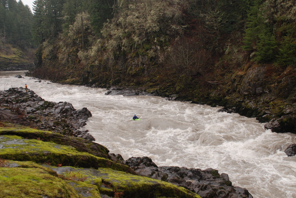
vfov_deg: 32.7
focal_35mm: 41
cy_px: 108
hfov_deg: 47.3
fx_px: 338
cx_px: 165
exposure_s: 1/160
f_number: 5
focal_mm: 24
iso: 400
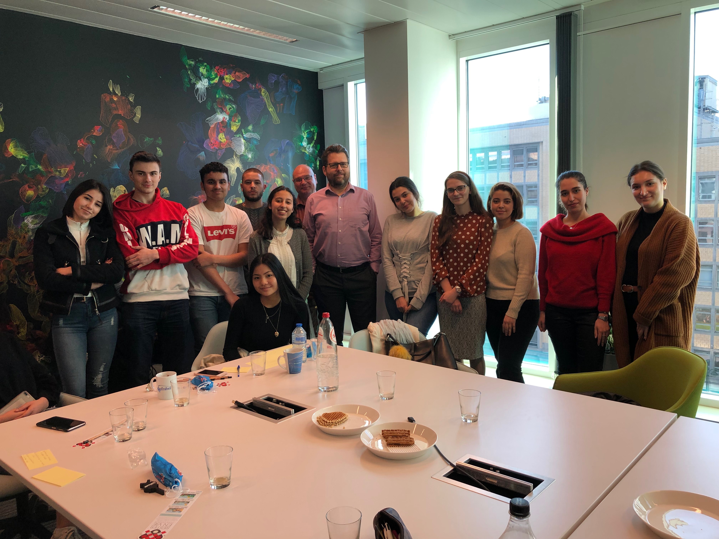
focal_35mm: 28
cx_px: 360
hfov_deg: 63.4
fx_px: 582
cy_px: 270
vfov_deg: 49.7
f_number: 1.8
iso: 32
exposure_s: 1/100
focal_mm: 3.99
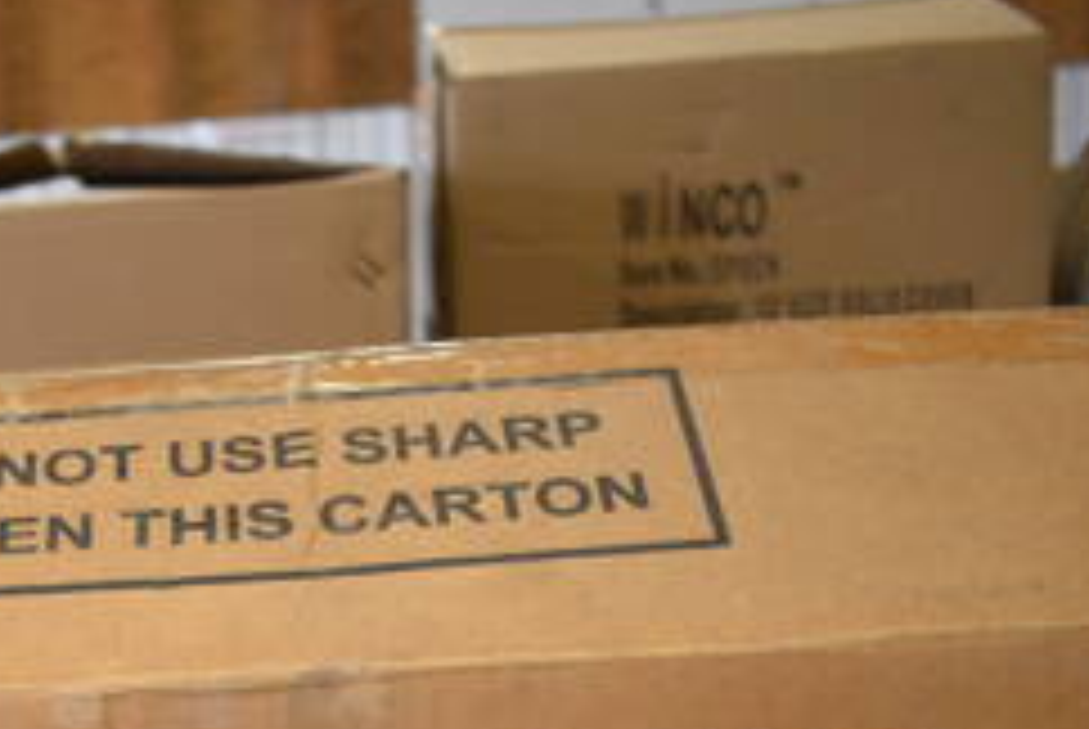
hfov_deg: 28.3
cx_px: 76
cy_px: 891
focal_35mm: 68
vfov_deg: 18.9
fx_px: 2059
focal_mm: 18
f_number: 3.5
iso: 800
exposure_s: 1/125
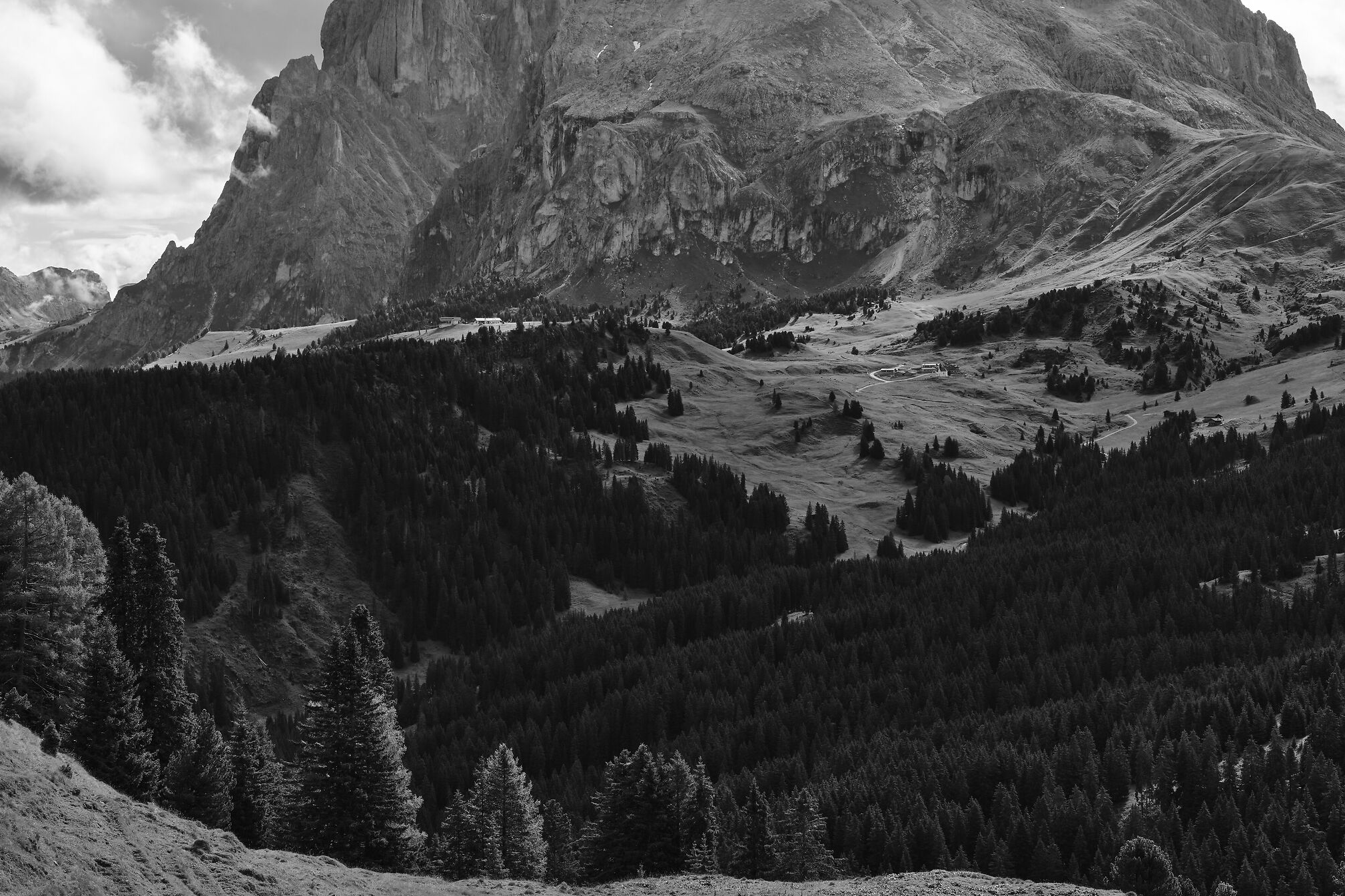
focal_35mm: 63
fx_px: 2354
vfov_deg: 21.6
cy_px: 377
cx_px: 604
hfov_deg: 31.9
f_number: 7.1
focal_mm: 35
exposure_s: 1/450
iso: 200
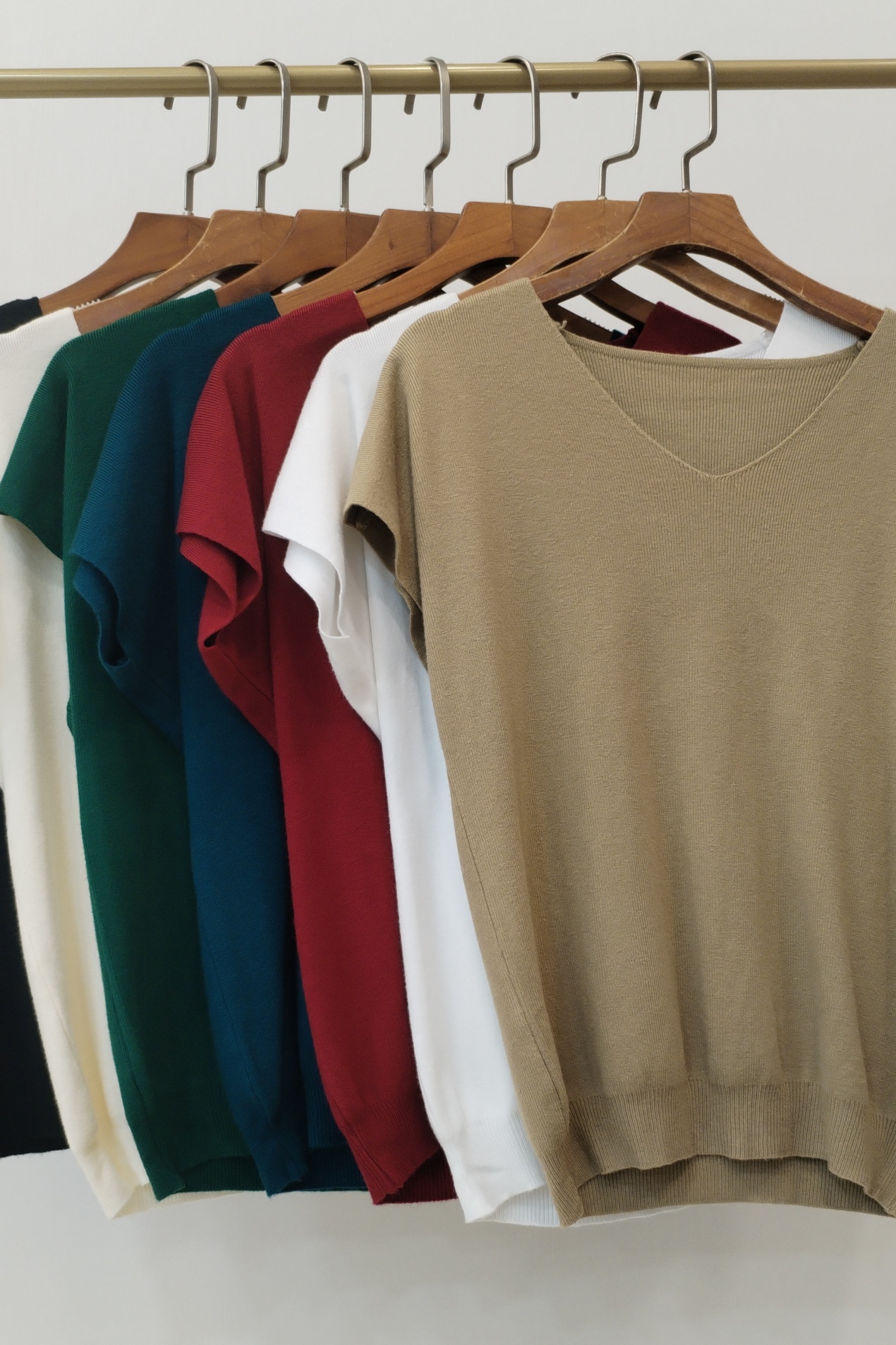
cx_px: 431
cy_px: 771
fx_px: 1419
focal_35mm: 38
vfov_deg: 50.5
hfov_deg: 35.0
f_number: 1.8
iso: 377
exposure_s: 1/60
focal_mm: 4.75
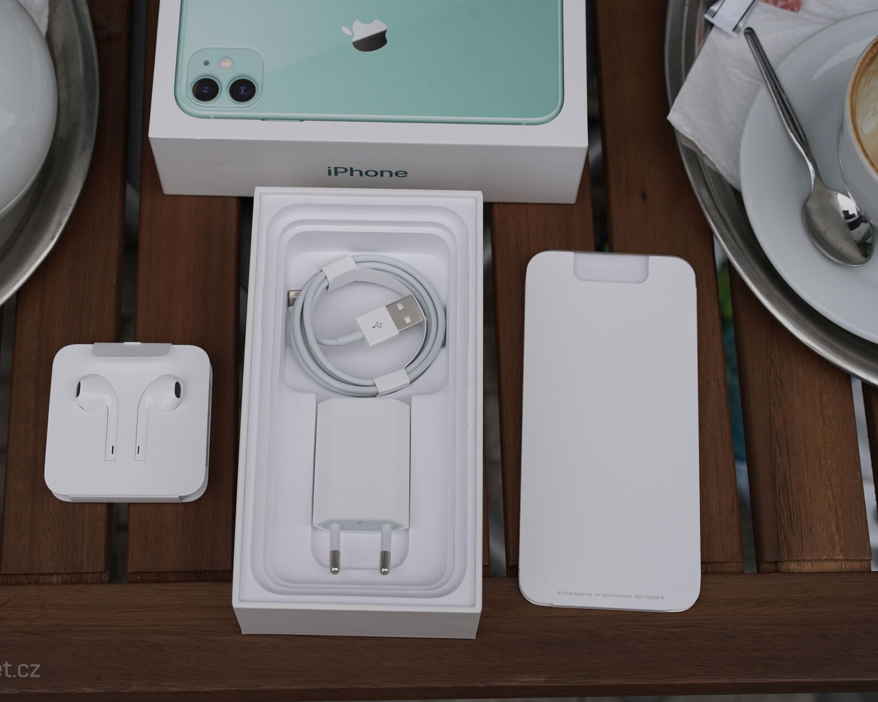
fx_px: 1637
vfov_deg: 24.2
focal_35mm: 63
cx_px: 377
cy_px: 346
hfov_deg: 30.0
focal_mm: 55
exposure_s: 1/250
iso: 125
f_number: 7.1
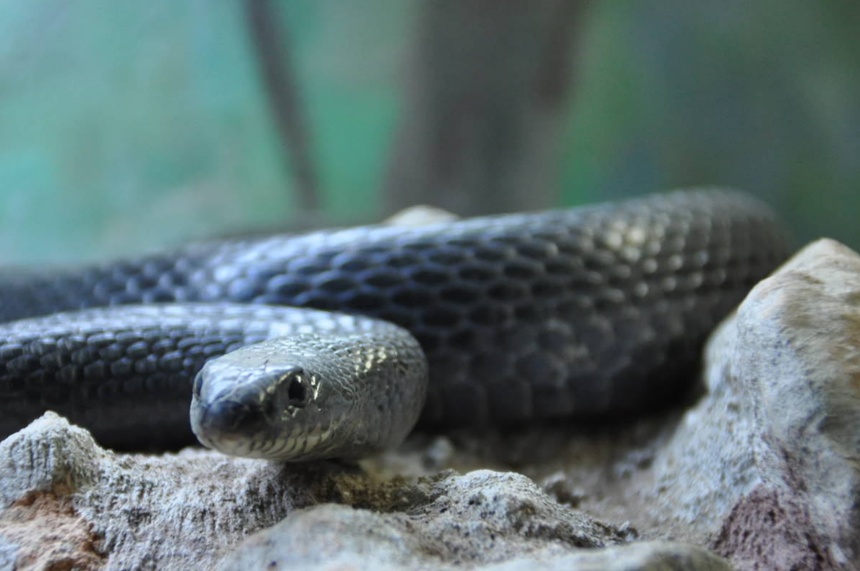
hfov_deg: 4.6
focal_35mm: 444
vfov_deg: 3.1
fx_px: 10595
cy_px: 290
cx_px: 323
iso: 1000
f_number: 5.6
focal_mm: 220
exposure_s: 1/50
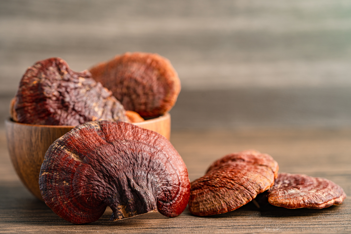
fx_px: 877
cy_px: 117
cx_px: 176
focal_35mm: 90
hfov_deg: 22.6
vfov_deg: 15.2
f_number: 5.6
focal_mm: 90
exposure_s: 1/60
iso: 100
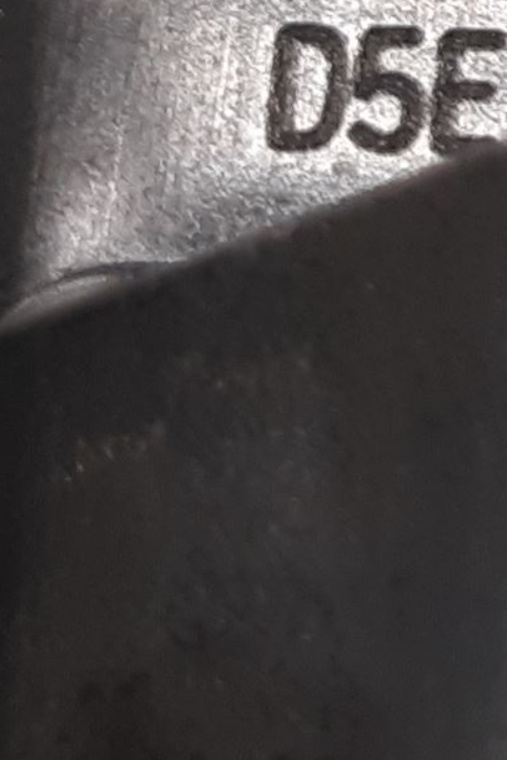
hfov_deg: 13.5
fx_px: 1922
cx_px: 913
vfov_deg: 21.1
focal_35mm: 91
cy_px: -106
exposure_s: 1/50
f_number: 1.7
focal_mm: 3.93
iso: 80
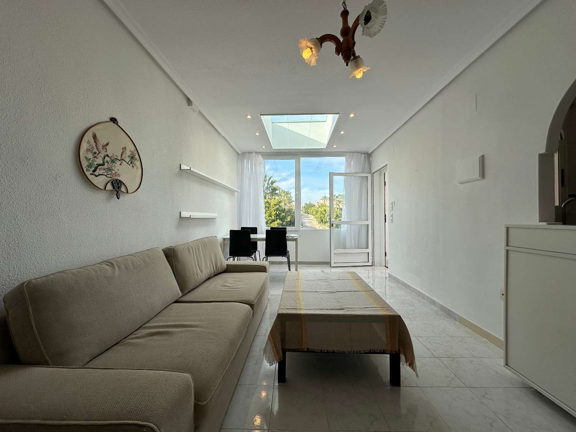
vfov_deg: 85.7
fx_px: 233
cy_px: 216
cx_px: 288
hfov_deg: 102.1
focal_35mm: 14
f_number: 2.2
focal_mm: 2.22
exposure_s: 1/572
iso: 40
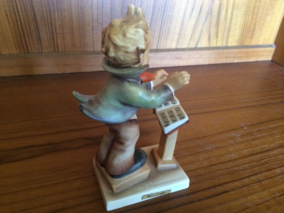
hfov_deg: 60.0
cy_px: 106
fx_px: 246
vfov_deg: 46.8
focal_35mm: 30
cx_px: 142
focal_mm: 4.12
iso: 320
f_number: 2.2
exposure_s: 1/15
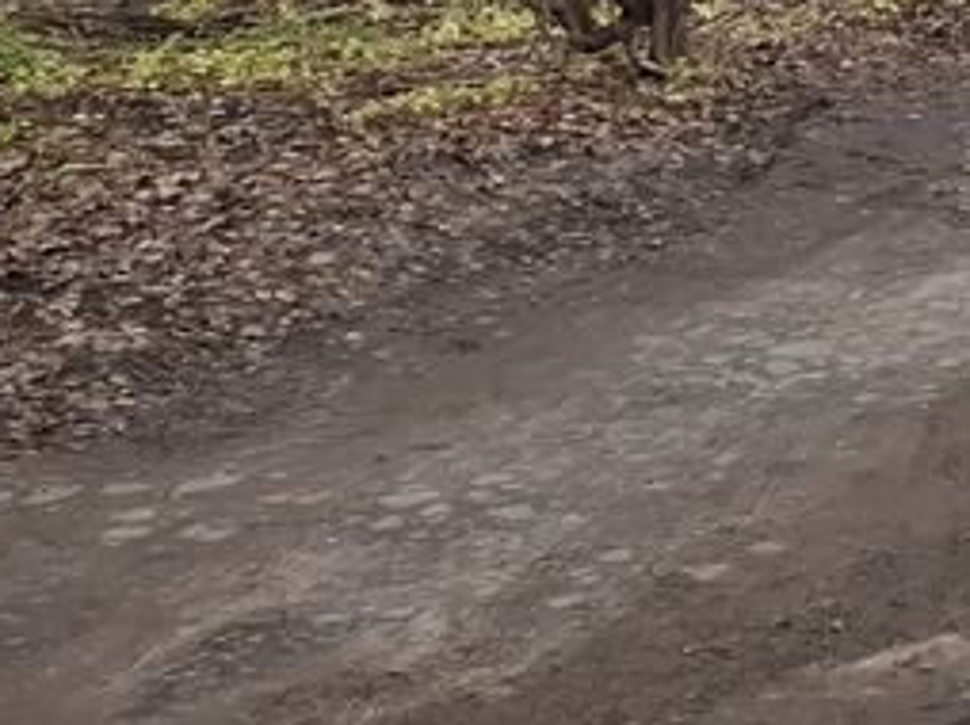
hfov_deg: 13.7
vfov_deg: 11.3
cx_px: 2089
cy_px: -798
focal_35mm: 116
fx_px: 3247
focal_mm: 5.54
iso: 50
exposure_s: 1/102
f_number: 1.8
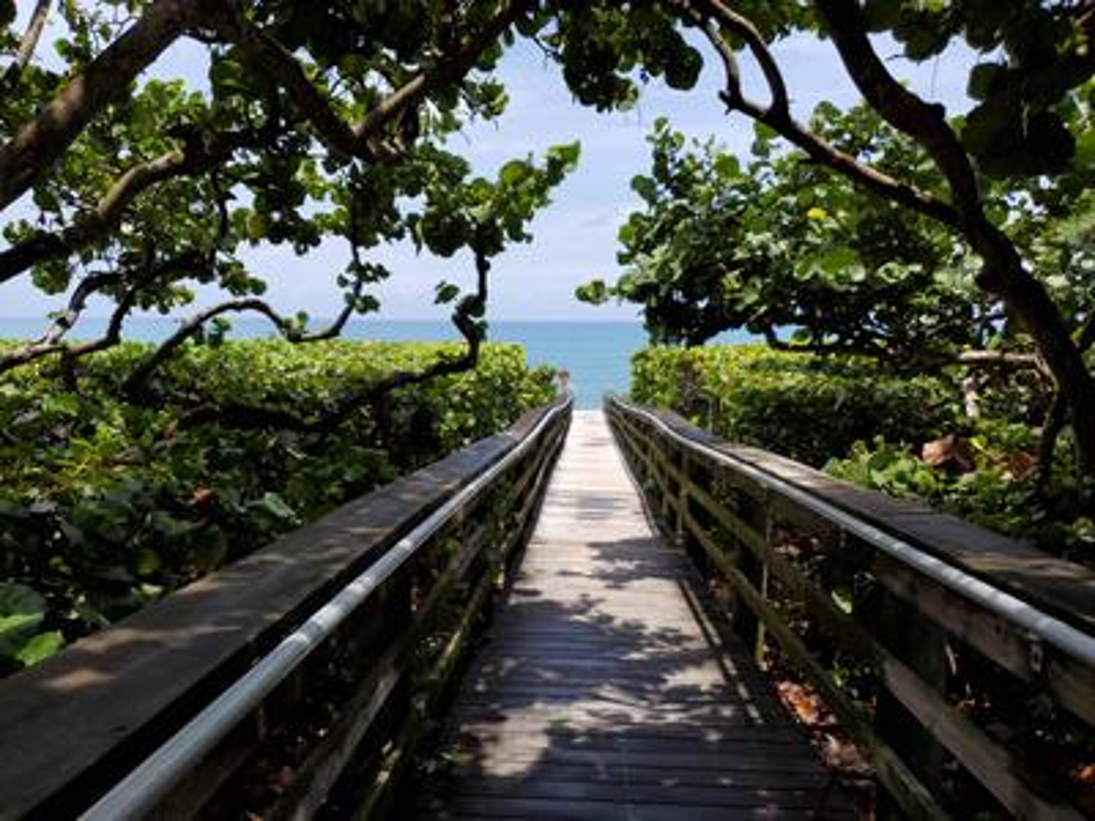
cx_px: 548
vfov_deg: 53.1
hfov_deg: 67.3
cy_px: 410
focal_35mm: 26
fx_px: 822
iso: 50
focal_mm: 4.3
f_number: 1.5
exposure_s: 1/2616
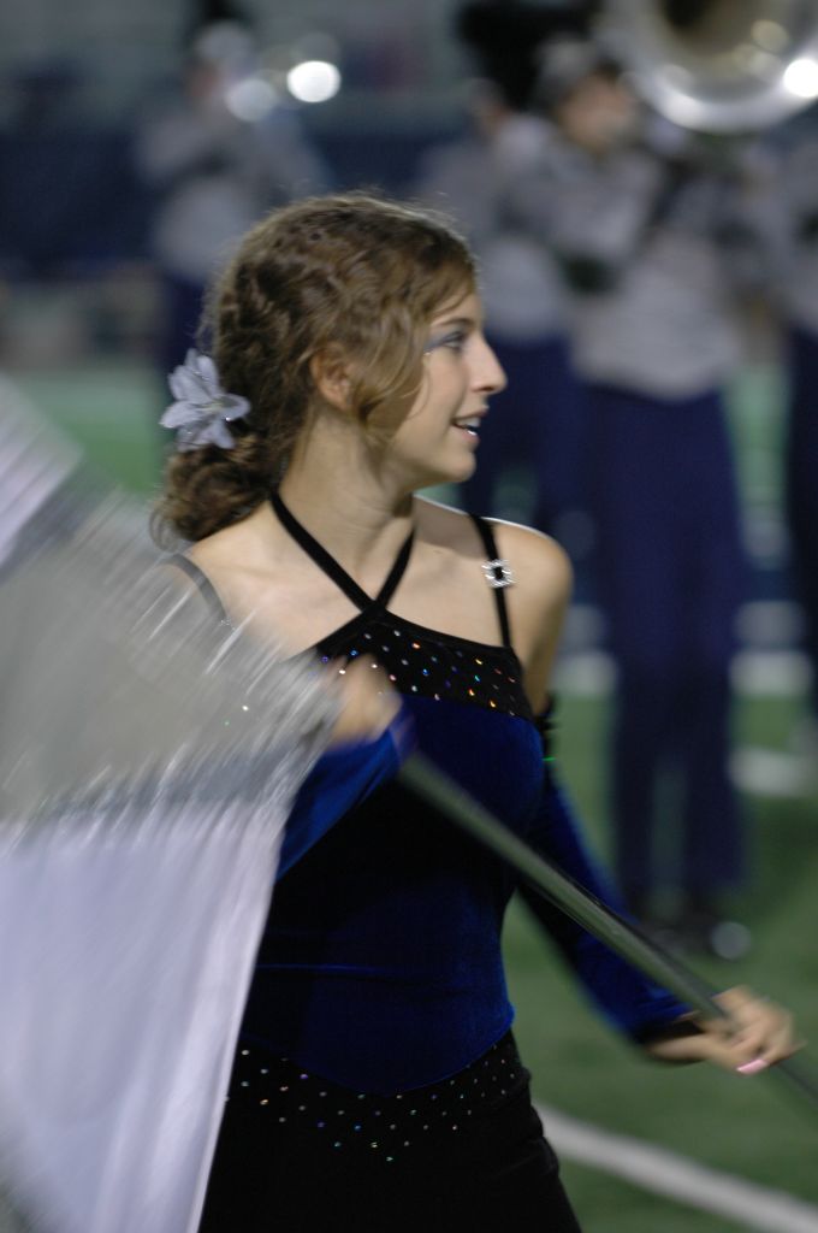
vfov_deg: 8.9
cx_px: 409
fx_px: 7945
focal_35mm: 232
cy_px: 616
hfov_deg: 5.9
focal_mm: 155
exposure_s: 1/60
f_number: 2.8
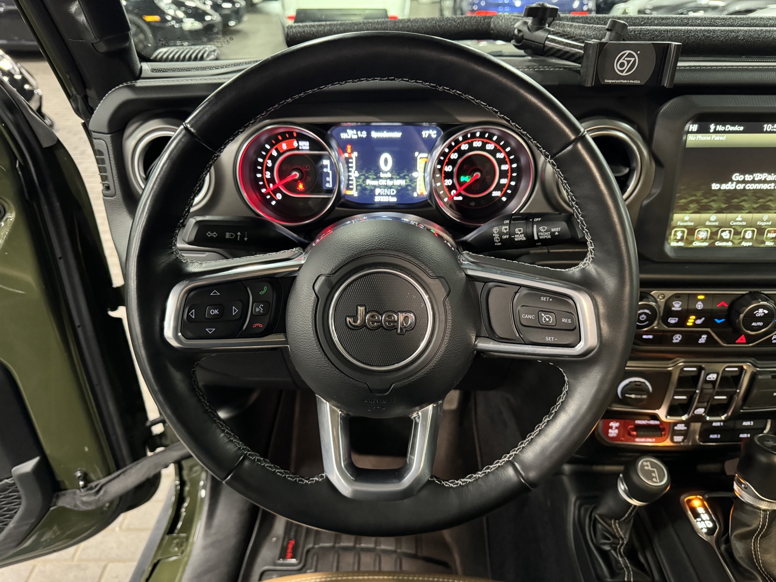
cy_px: 291
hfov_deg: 71.6
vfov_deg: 56.8
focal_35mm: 24
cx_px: 388
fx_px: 538
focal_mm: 6.86
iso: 1000
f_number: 1.78
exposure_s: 1/37
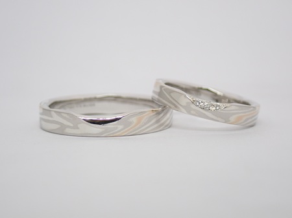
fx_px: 649
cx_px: 146
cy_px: 109
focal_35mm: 77
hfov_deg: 25.3
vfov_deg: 19.1
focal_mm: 13.65
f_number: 4.1
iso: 200
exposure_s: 1/100
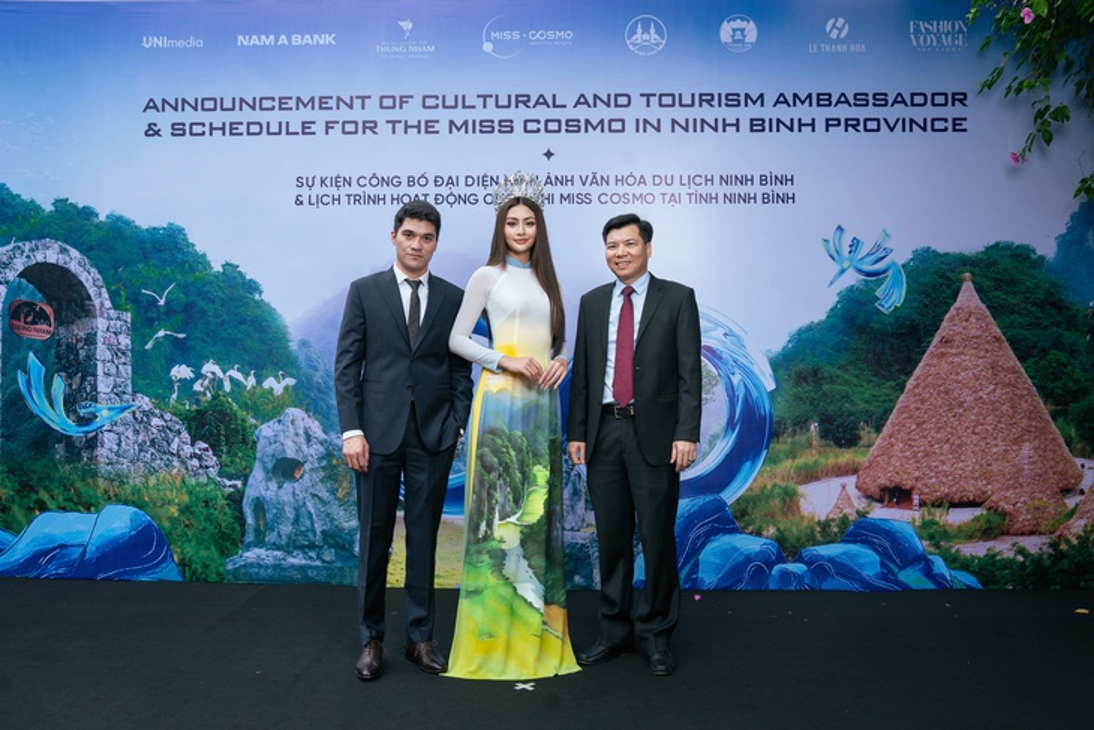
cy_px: 365
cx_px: 547
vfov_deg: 42.7
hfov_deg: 60.8
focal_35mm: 31
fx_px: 933
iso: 160
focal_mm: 30.7
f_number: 6.3
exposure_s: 1/160
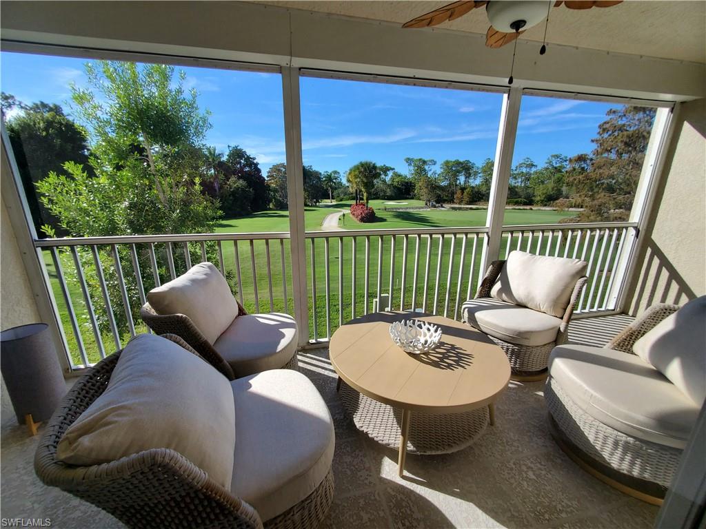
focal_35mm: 13
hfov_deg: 106.2
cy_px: 264
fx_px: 265
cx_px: 353
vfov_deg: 89.9
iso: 50
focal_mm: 1.8
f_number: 2.2
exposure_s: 1/631
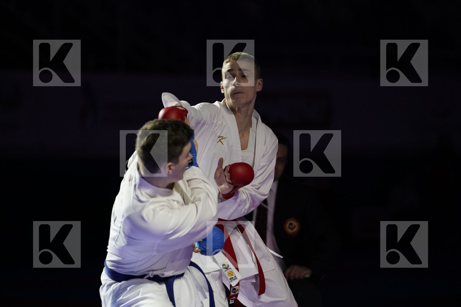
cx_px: 230
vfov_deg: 6.9
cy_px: 154
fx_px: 2561
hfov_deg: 10.3
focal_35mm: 200
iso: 2000
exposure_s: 1/1000
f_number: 2.8
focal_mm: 200
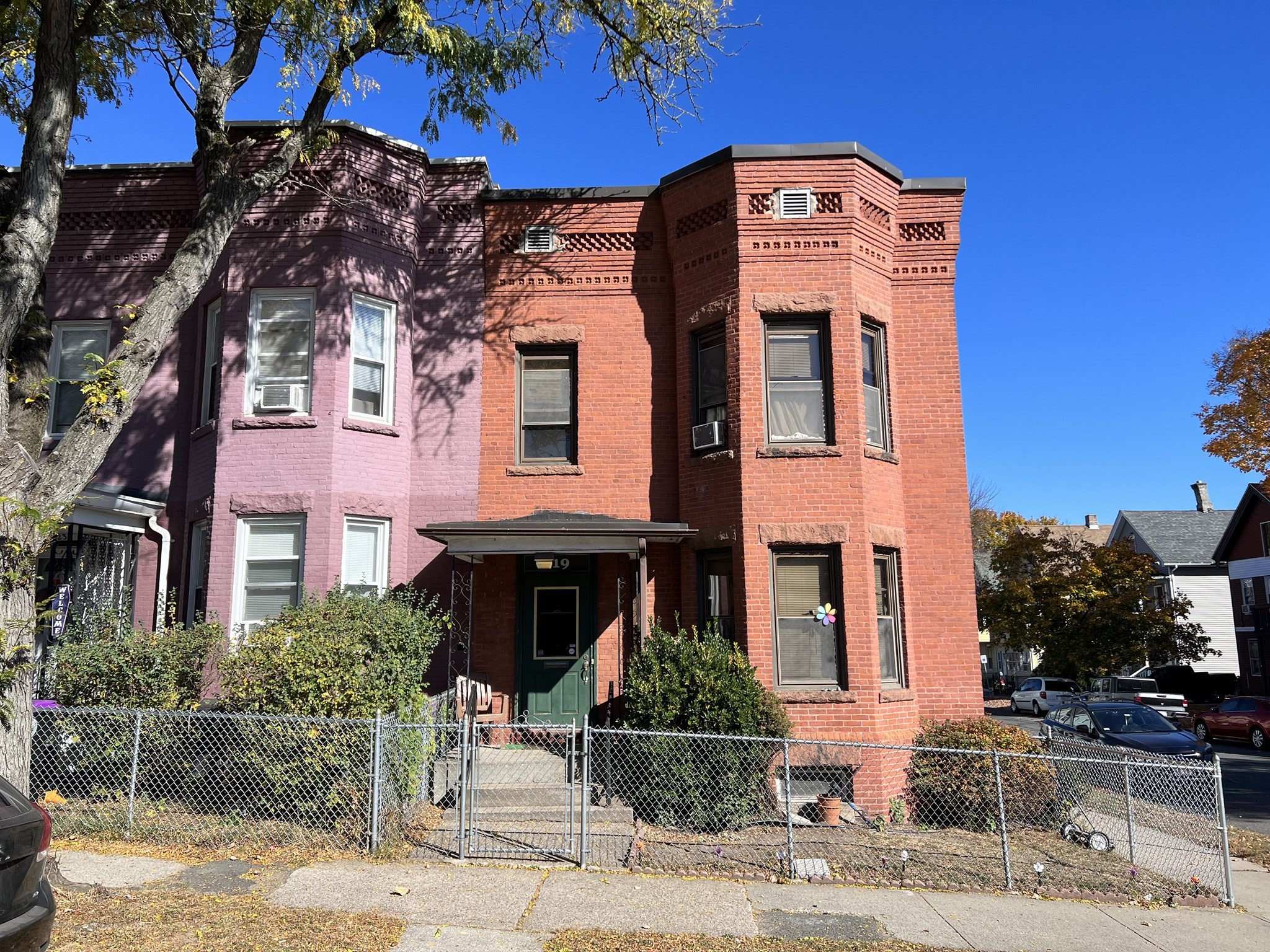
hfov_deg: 67.3
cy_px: 476
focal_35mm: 26
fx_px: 954
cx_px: 635
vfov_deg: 53.1
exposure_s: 1/3077
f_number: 1.5
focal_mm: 5.7
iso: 50
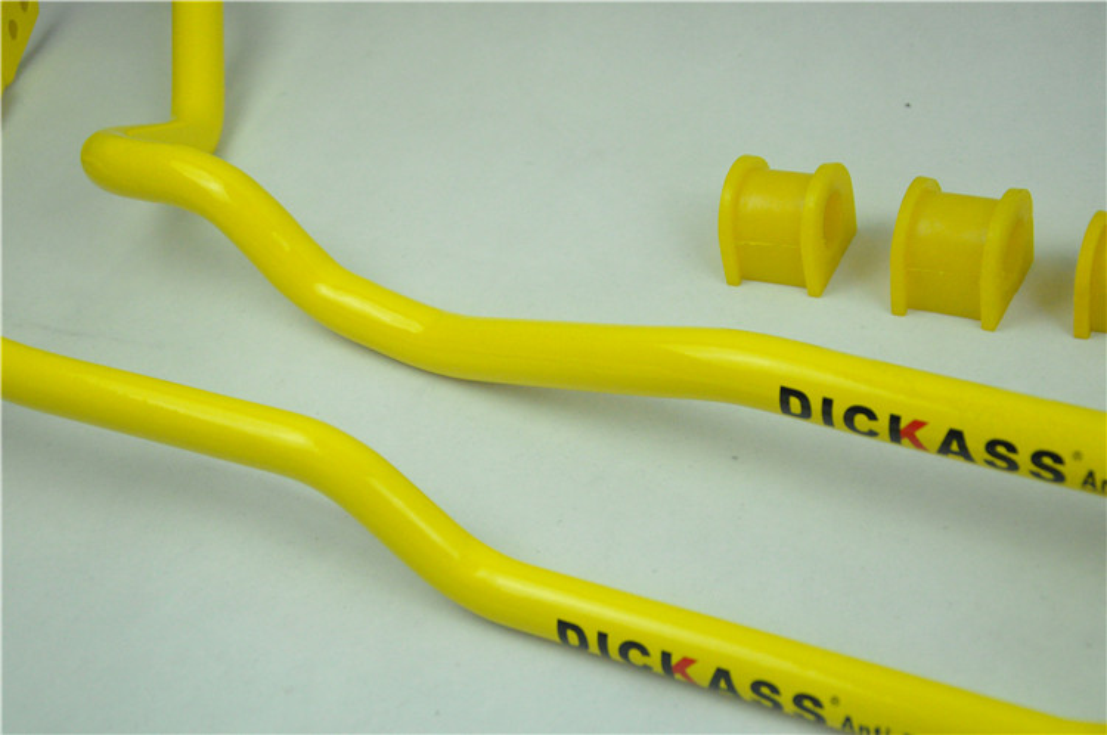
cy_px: 368
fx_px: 1843
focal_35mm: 60
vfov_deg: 22.6
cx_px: 554
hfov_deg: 33.4
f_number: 5
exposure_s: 1/1000
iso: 3200
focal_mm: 40
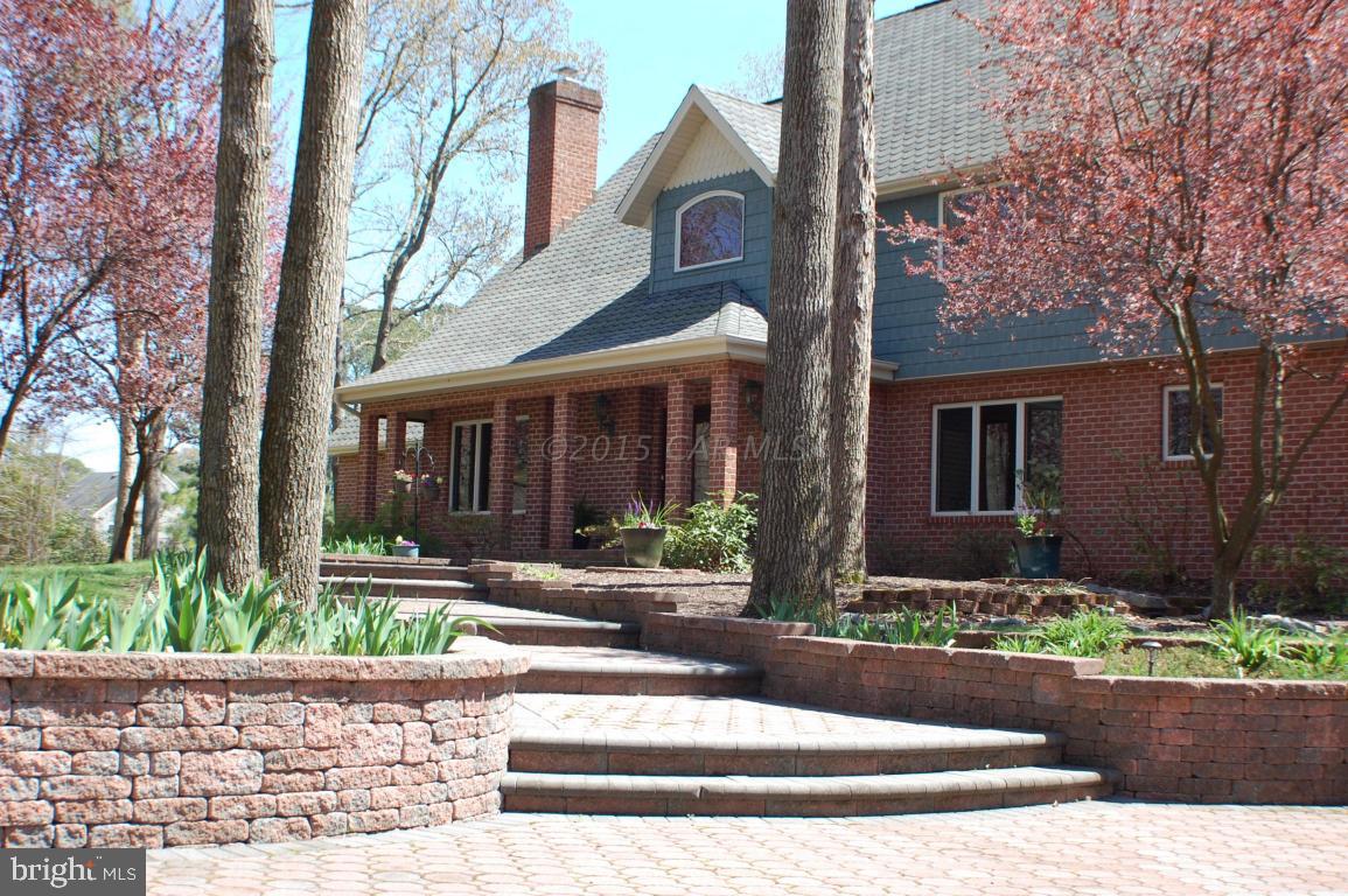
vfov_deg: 23.7
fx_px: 2132
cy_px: 448
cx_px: 674
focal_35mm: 57
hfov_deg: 35.1
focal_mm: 38
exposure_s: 1/160
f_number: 6.3
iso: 200
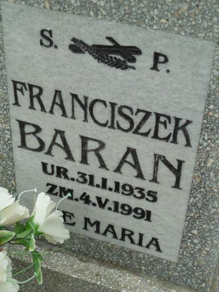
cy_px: 146
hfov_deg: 23.3
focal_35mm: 63
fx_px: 531
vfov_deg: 30.7
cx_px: 110
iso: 80
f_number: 4
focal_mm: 10.3
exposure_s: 1/250
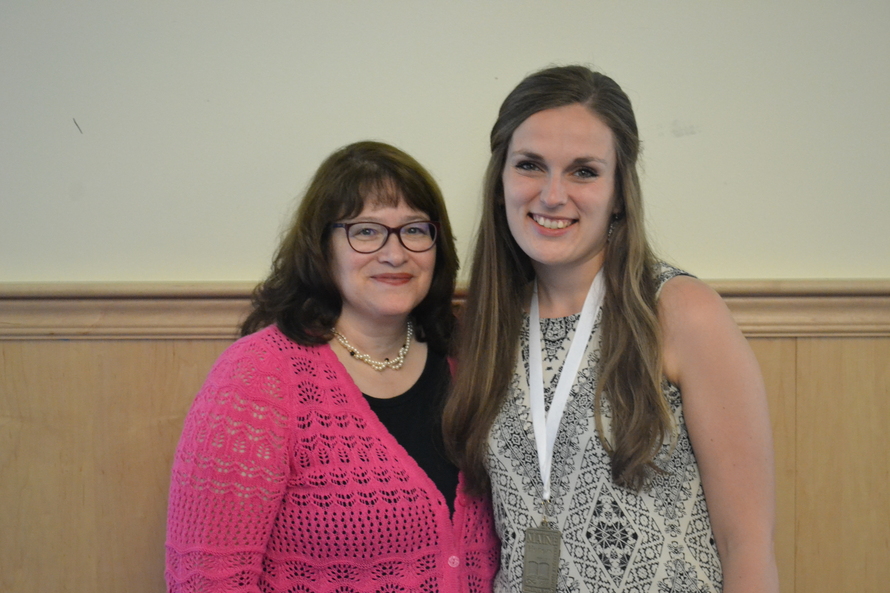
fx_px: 1854
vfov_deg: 18.2
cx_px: 445
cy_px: 296
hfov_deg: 27.0
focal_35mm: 75
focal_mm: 50
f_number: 5.6
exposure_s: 1/60
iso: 3200
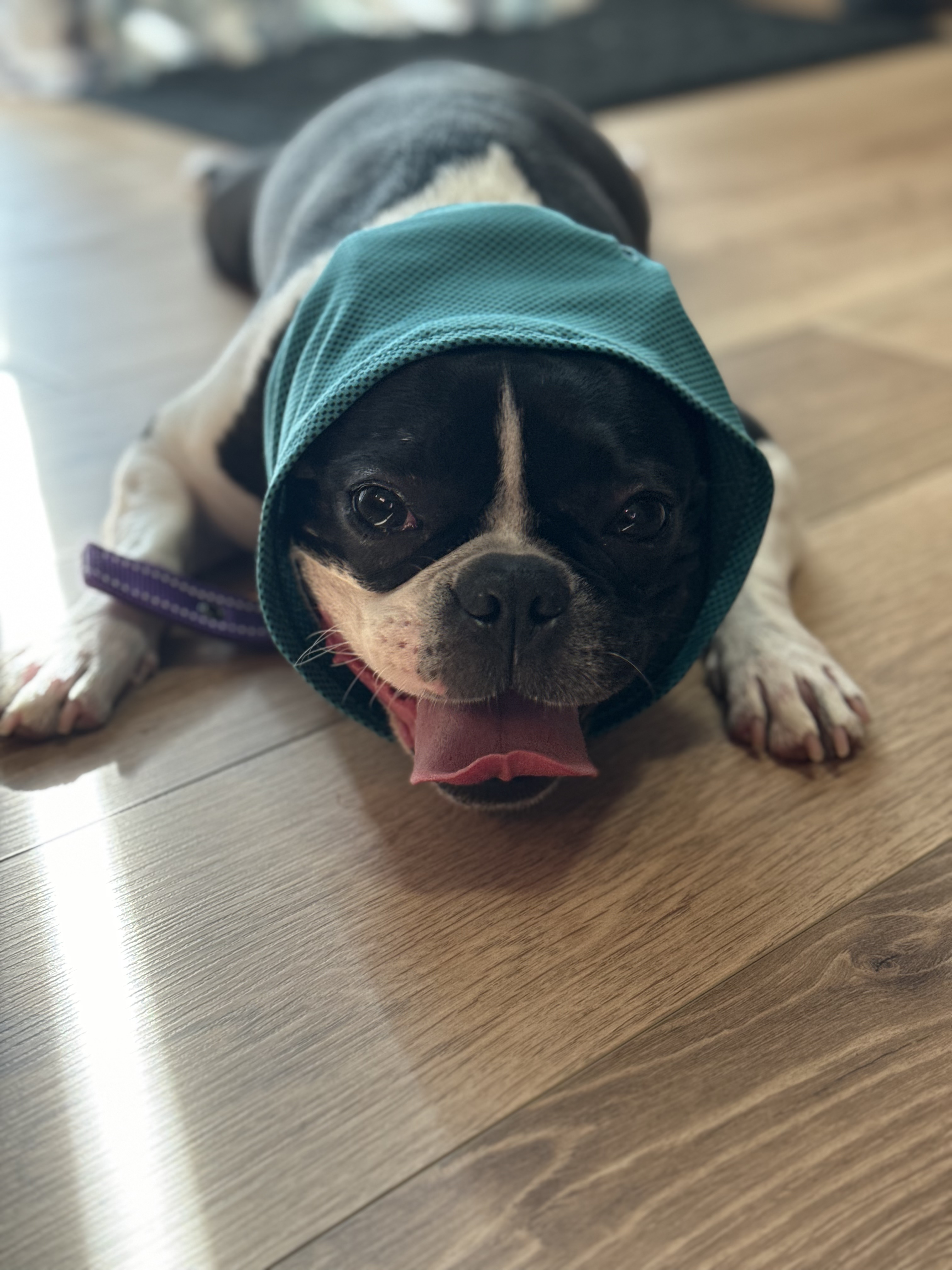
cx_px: 476
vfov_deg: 39.7
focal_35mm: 48
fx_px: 1760
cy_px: 635
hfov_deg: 30.3
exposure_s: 1/60
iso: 160
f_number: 1.78
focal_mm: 6.76
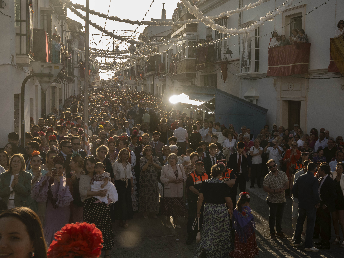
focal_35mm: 51
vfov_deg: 28.4
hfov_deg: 37.3
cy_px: 129
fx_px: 509
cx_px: 183
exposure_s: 1/640
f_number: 8
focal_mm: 31.5
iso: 400
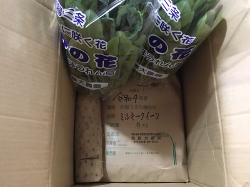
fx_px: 224
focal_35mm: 31
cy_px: 94
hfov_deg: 58.4
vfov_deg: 45.4
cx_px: 125
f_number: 2.4
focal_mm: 3.3
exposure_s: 1/15
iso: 500
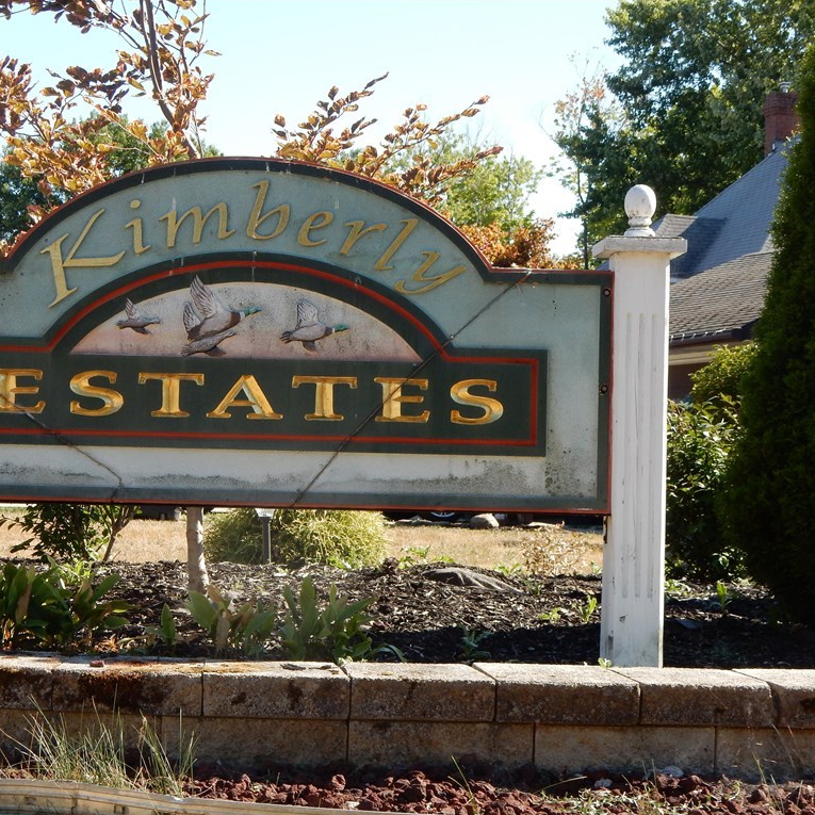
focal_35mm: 84
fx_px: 2238
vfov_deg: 20.6
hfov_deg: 20.6
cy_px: 407
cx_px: 289
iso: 125
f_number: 4.8
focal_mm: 12.6
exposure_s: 1/250
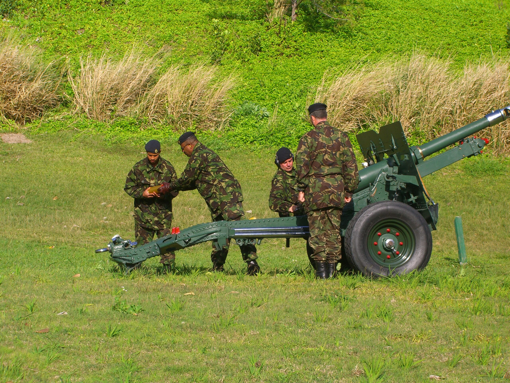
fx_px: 1680
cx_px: 255
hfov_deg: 17.3
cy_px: 192
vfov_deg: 13.0
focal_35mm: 114
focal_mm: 23.7
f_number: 7.4
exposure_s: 1/250
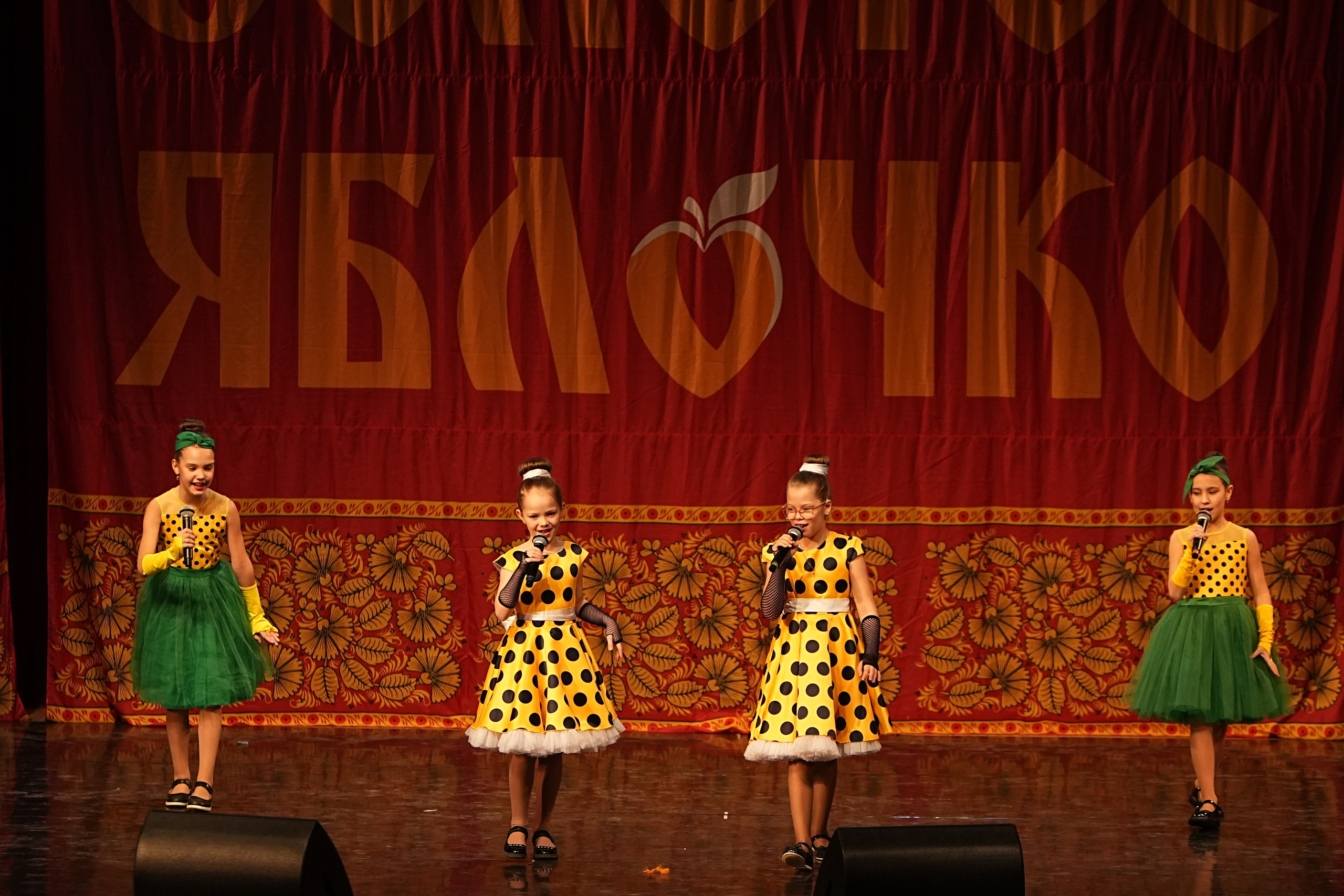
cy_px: 448
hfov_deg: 15.2
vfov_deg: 10.2
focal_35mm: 135
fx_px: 5040
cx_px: 672
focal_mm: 90
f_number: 2.8
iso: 1600
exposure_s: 1/500
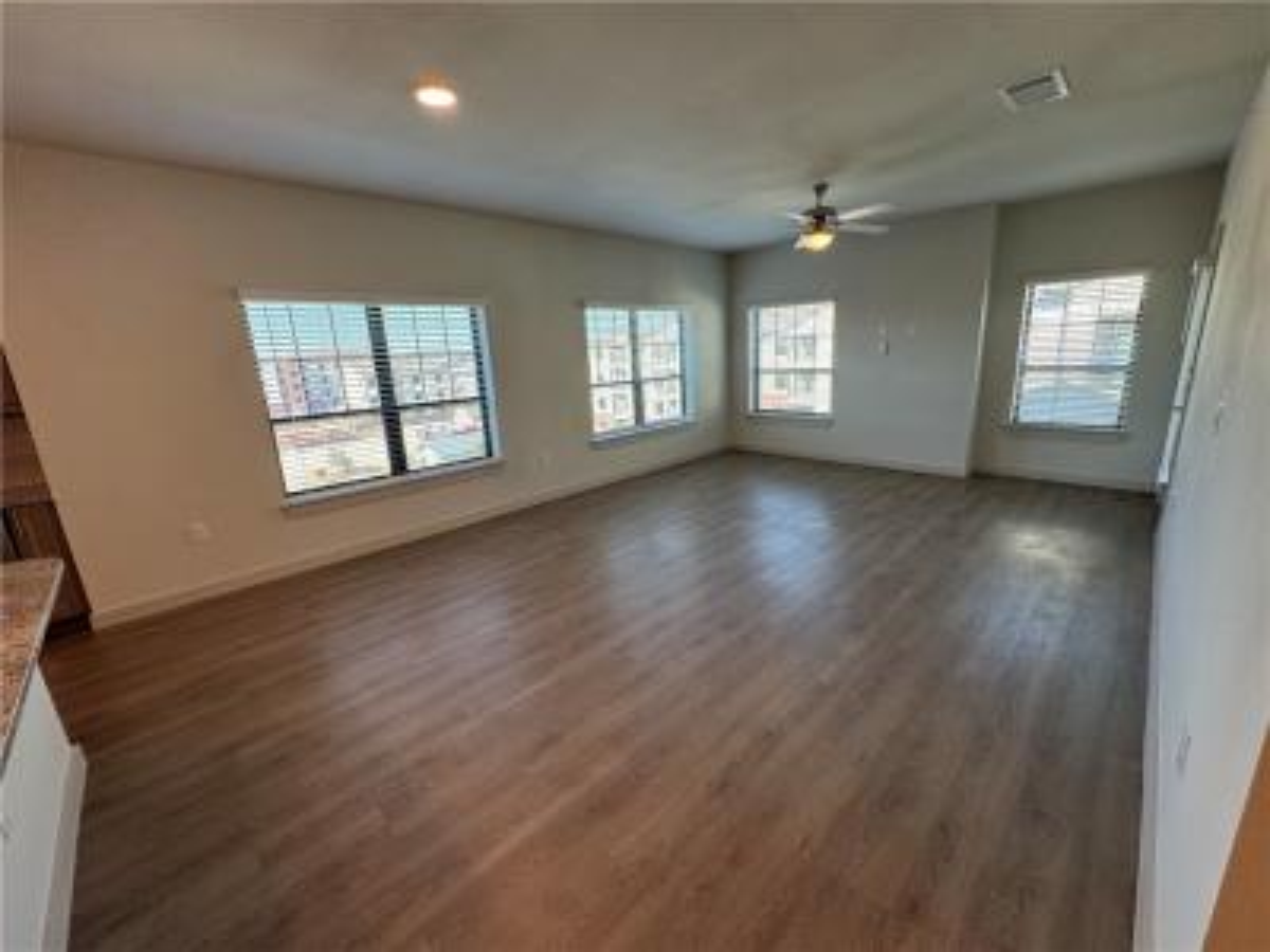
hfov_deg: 102.1
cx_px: 635
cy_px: 476
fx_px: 514
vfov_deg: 85.7
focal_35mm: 14
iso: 80
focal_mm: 2.22
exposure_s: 1/120
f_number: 2.2
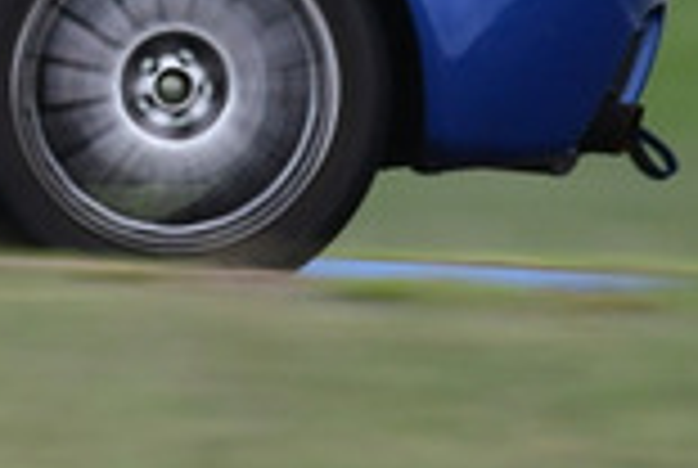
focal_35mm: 3400
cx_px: -648
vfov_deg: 0.4
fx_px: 66048
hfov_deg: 0.6
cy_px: -621
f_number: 11
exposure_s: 1/160
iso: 400
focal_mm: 440
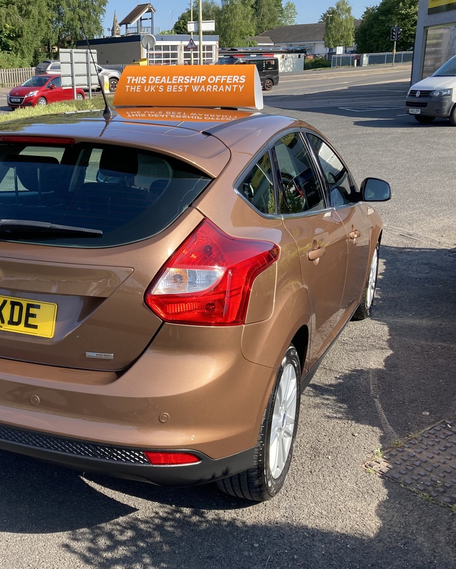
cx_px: 130
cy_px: 292
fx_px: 675
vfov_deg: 45.8
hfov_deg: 36.7
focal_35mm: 40
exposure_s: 1/666
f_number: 1.8
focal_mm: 3.99
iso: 20
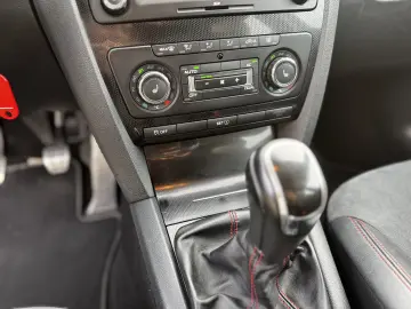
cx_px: 206
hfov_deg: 71.6
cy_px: 154
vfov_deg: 56.8
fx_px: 285
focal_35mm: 24
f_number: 1.78
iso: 200
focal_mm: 6.76
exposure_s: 1/73
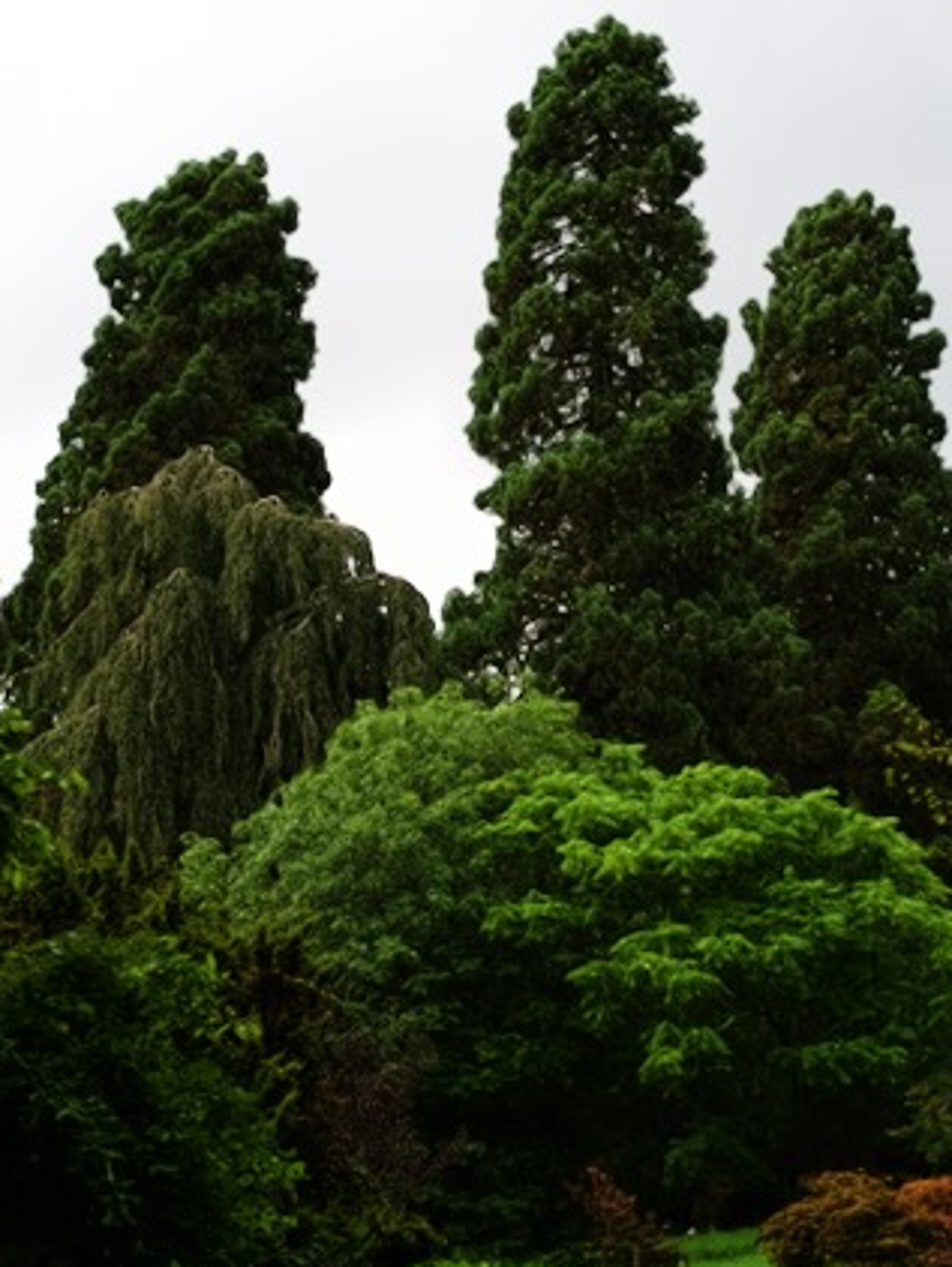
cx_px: 544
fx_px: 3736
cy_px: 632
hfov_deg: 14.5
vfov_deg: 19.3
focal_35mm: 102
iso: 100
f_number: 5
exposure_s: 1/100
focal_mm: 70
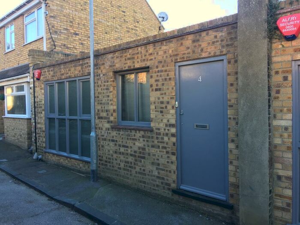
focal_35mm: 29
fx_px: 251
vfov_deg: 48.2
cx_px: 150
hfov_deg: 61.7
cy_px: 112
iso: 25
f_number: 2.2
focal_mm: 4.15
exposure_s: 1/100
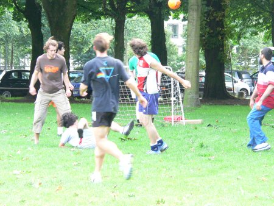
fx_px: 1624
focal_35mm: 205
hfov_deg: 9.6
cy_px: 103
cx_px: 137
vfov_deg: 7.3
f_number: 4
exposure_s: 1/125
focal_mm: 34.1
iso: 400
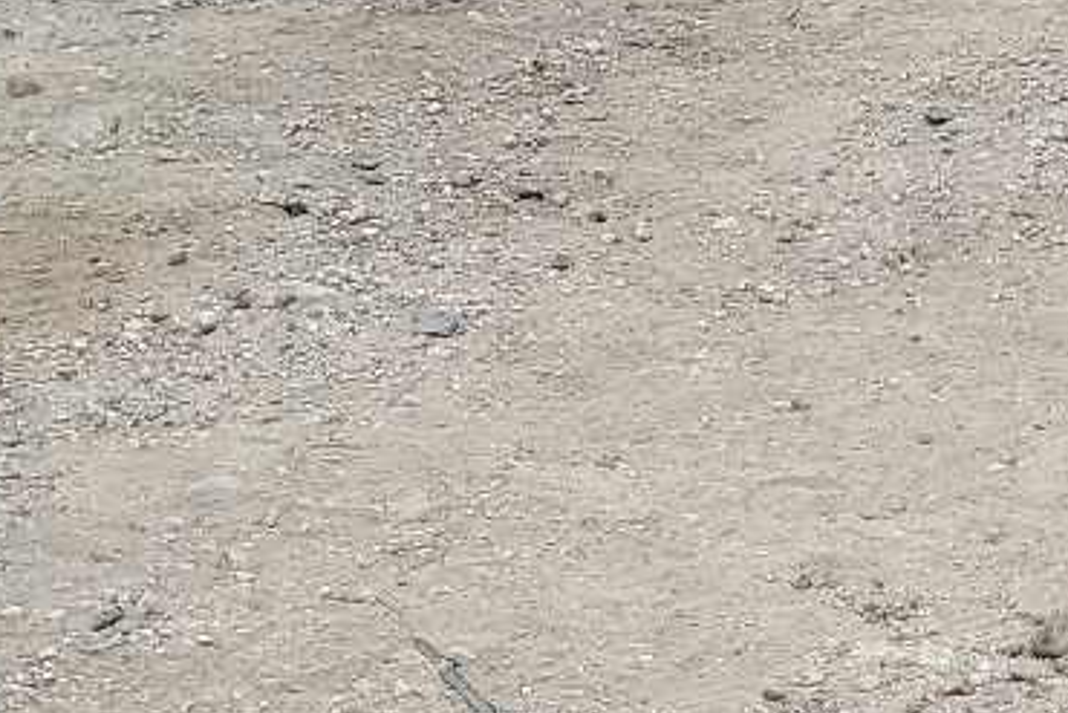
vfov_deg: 11.4
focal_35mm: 117
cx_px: 1114
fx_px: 3472
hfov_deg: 17.0
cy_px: 909
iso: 50
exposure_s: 1/3333
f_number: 1.5
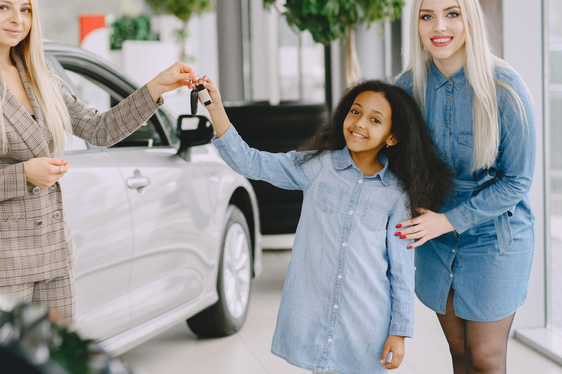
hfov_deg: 18.9
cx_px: 221
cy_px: 175
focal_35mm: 108
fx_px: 1686
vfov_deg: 12.7
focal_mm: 85
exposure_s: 1/400
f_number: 2.8
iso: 800
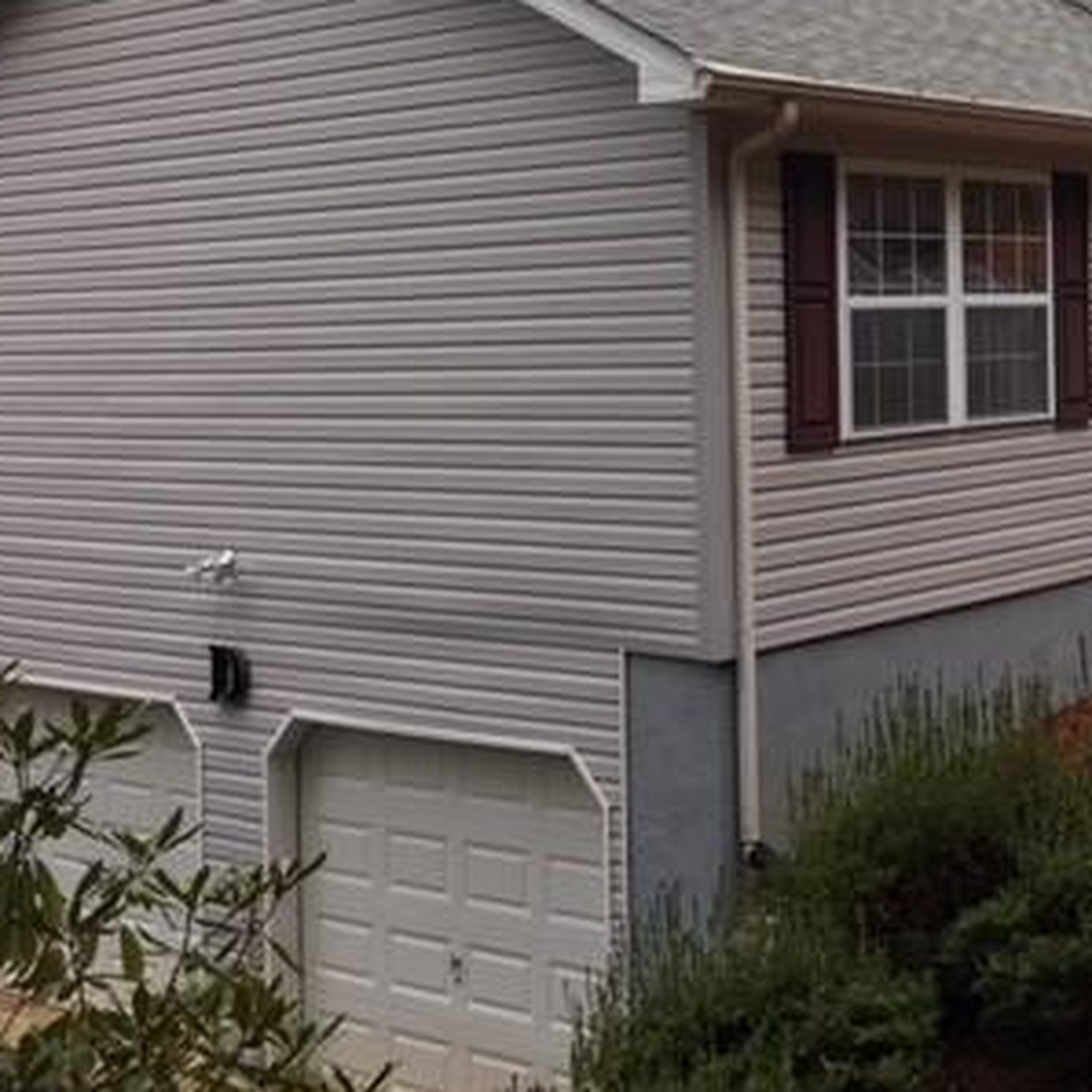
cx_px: 1118
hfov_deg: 28.9
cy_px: 249
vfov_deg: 30.5
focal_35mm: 55
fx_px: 1963
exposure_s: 1/120
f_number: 2.2
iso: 25
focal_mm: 4.15
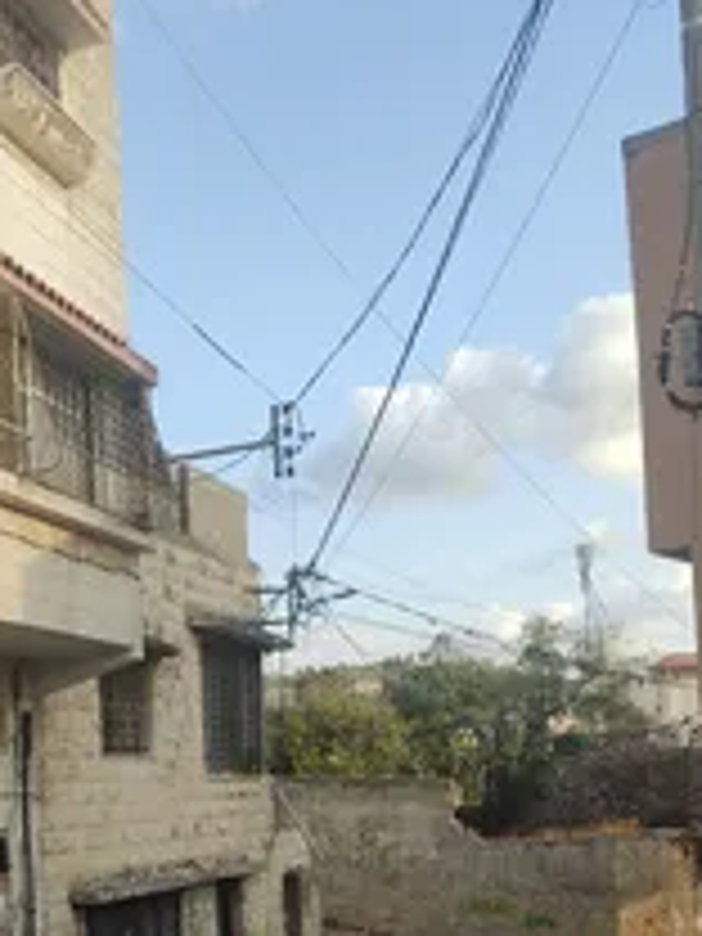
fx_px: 1352
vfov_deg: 36.9
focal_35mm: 50
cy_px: 747
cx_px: 148
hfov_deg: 28.5
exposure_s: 1/336
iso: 100
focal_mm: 4.74
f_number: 1.79
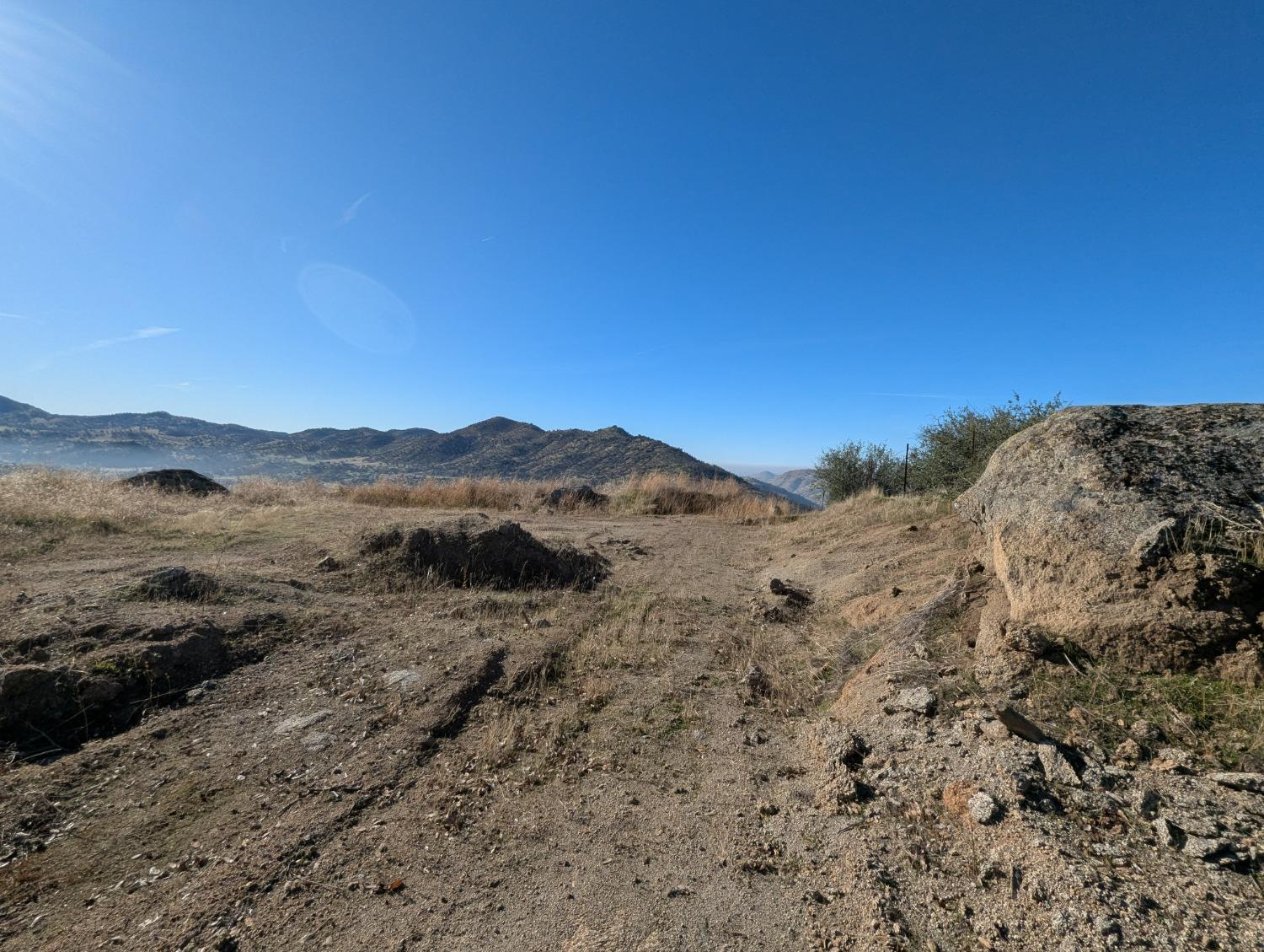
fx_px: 475
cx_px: 632
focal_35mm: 13
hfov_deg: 106.1
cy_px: 476
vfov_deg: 90.0
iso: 46
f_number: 2.2
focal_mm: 1.95
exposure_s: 1/2358
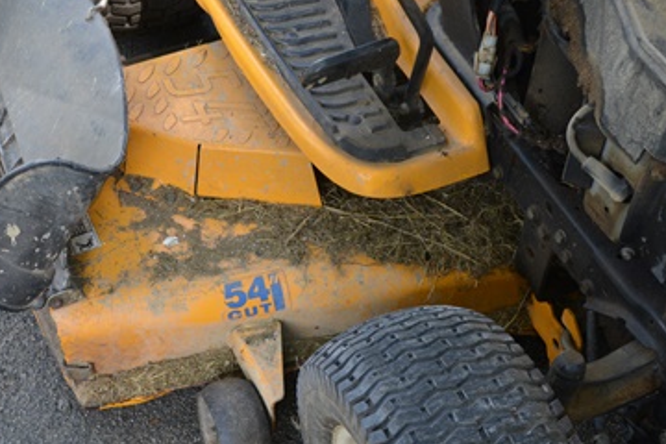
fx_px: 1017
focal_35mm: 55
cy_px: 207
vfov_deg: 24.6
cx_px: 290
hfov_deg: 36.2
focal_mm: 22
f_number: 5
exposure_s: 1/100
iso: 400
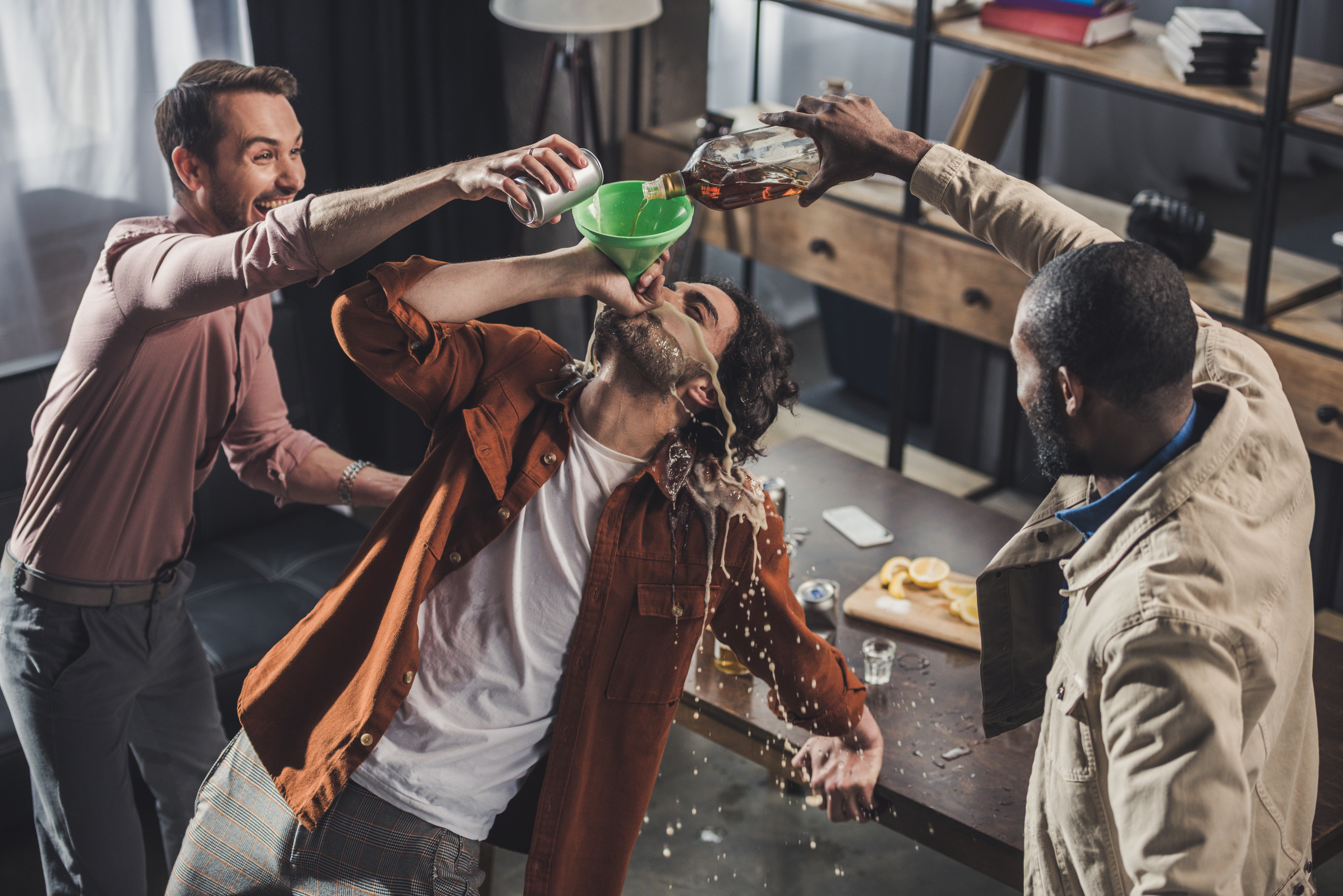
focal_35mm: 70
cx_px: 672
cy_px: 448
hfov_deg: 28.8
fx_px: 2612
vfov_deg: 19.5
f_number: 3.2
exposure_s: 1/200
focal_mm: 70
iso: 320
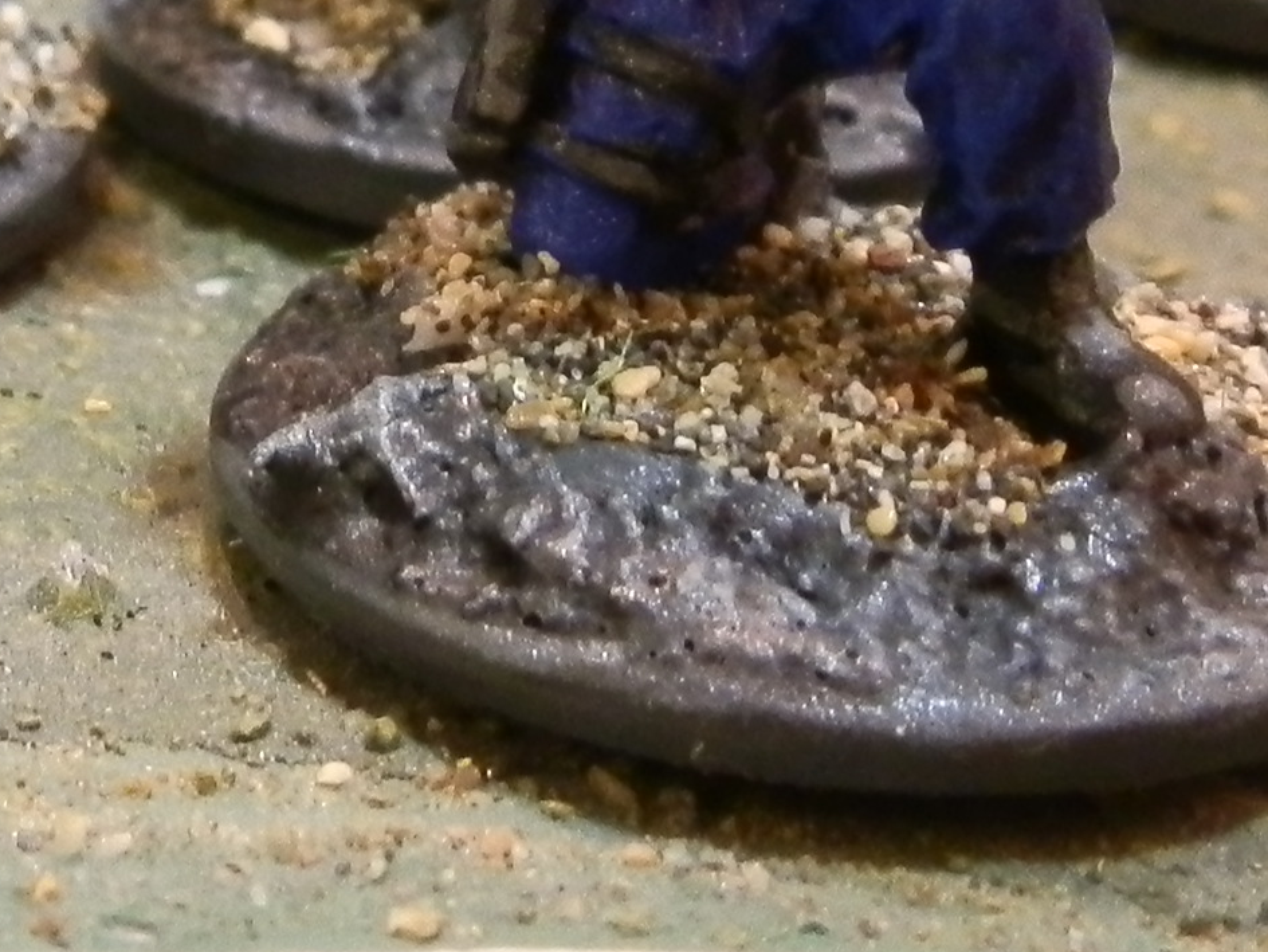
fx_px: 4653
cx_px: -85
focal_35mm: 127
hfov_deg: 15.2
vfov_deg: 11.5
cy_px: -172
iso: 200
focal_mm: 5
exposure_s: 1/10
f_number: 3.1
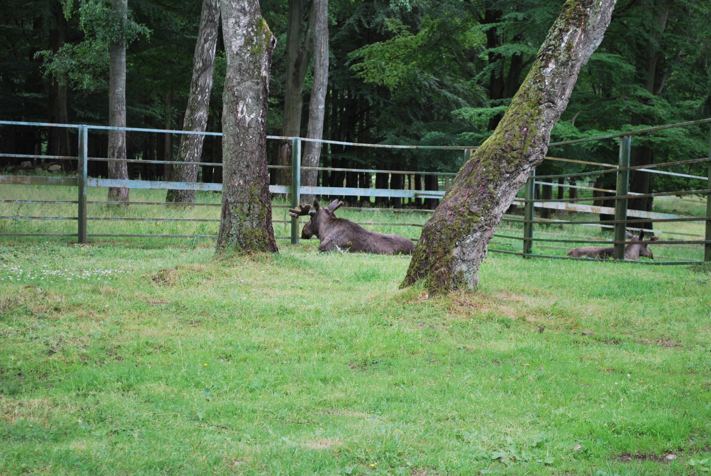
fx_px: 1631
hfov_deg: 24.6
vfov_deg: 16.6
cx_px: 356
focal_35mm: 82
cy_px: 238
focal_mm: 55
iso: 200
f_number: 5.6
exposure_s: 1/50
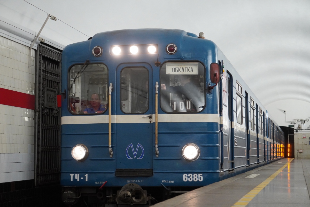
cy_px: 104
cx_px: 155
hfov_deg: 24.6
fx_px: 711
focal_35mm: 82
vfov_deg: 16.6
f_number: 4.5
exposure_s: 1/160
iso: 2000
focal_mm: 55
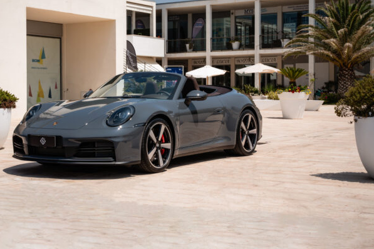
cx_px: 148
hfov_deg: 31.5
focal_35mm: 64
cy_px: 93
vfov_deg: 21.3
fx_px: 661
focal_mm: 49.5
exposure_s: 1/125
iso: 200
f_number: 22
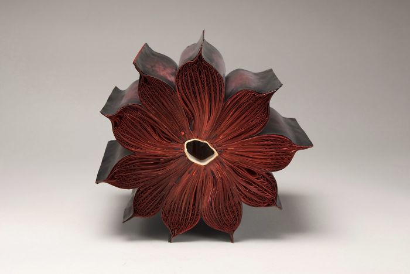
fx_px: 684
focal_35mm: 60
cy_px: 137
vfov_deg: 22.7
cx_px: 205
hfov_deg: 33.4
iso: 100
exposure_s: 1/160
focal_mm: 40
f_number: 10
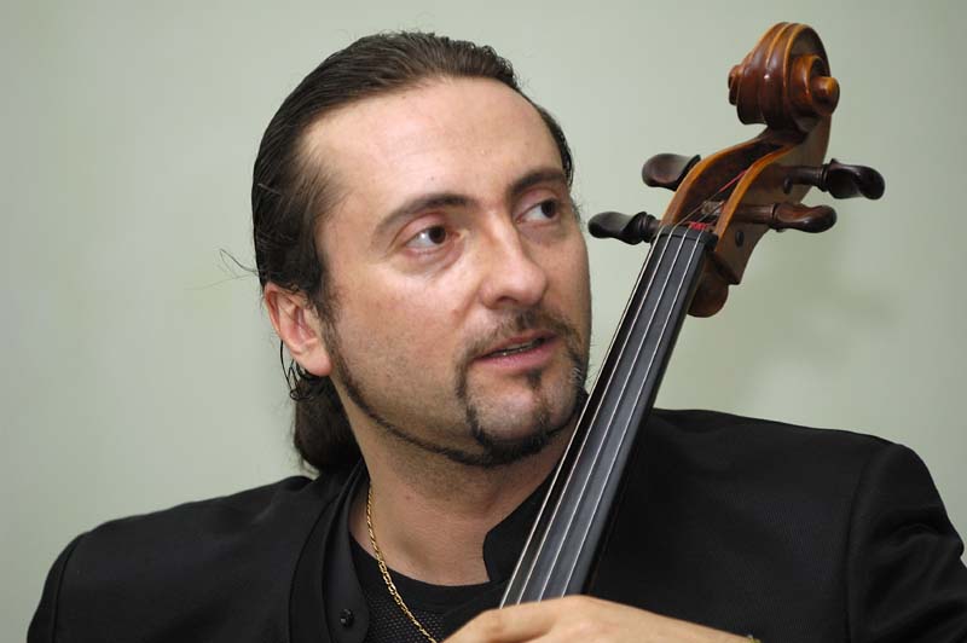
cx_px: 484
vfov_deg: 4.6
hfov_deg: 6.9
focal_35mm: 300
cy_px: 322
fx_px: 8052
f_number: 2.8
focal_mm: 200
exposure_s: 1/320
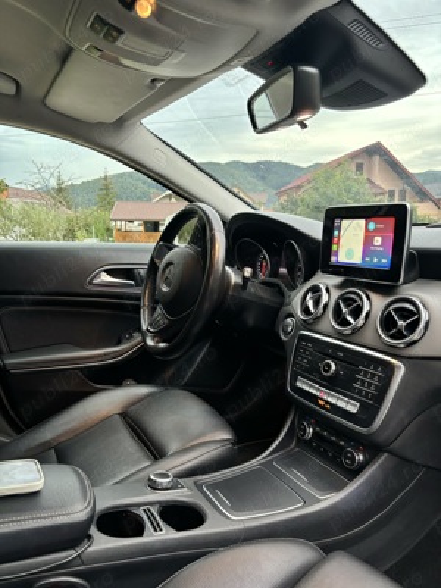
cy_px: 294
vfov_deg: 67.3
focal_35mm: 26
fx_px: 442
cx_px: 220
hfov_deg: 53.1
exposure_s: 1/60
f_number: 1.6
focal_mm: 5.96
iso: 250
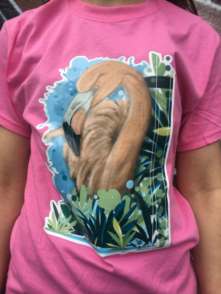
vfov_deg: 61.7
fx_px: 247
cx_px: 110
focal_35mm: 29
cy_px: 147
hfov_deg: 48.2
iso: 25
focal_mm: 4.15
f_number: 2.2
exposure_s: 1/100
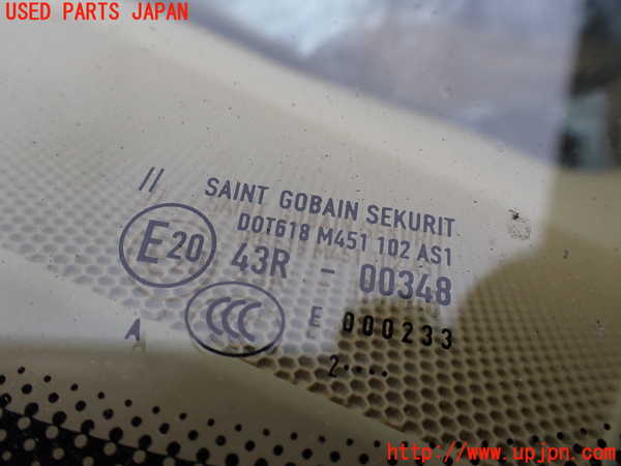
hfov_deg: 60.0
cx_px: 310
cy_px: 233
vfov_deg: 46.8
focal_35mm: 30
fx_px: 538
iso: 100
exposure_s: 1/160
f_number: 3.2
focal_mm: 5.4
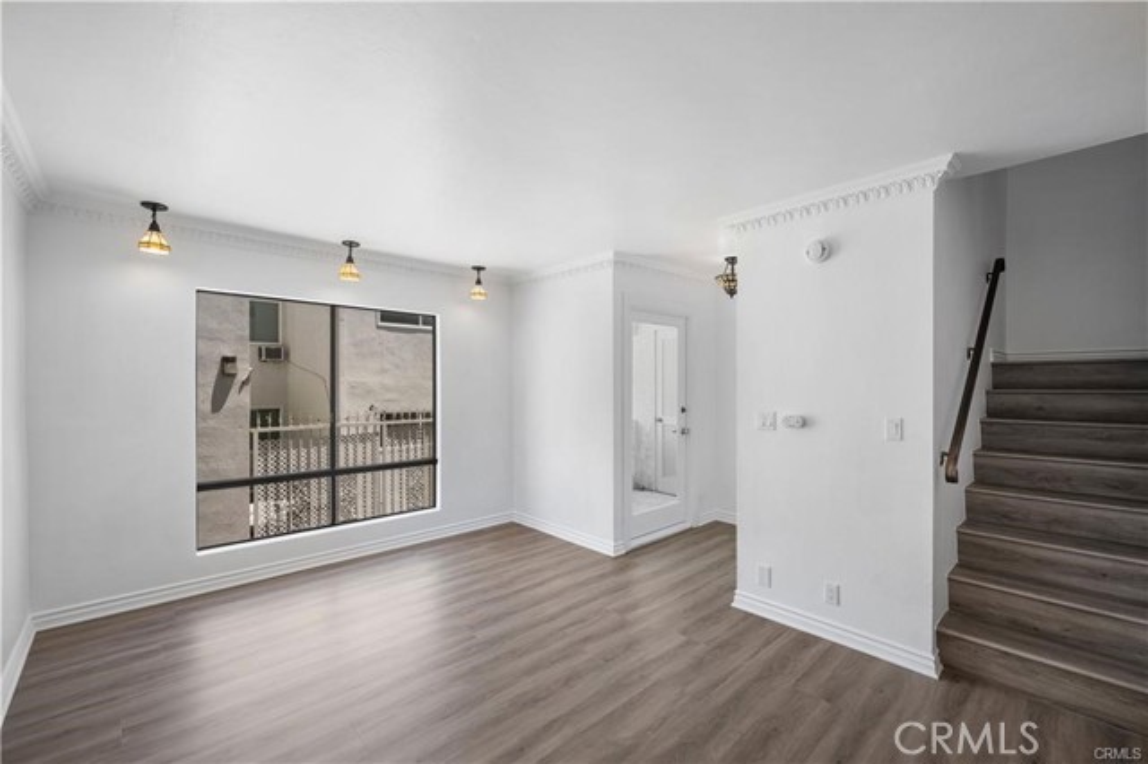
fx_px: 494
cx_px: 574
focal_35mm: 16
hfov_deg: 98.6
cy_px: 382
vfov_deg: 75.4
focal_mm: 15.5
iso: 125
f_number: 8
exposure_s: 1/25
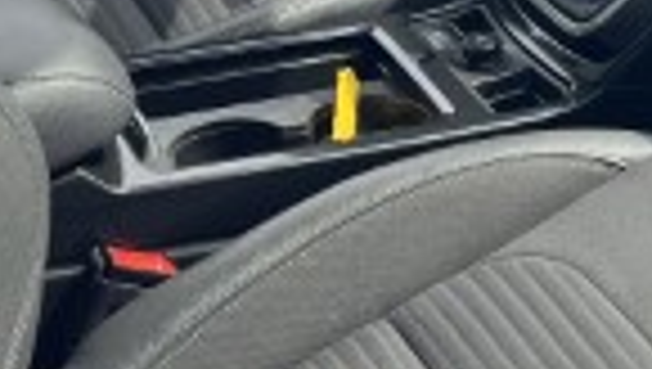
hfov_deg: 16.5
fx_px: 2164
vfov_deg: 9.6
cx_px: 751
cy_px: -72
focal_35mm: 125
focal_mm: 5.7
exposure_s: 1/753
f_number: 1.5
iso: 50
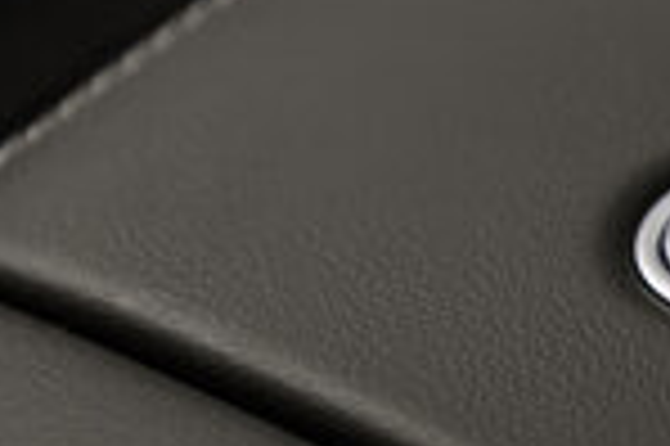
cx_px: 859
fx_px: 3495
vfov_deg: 7.3
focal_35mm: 188
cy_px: 282
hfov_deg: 10.7
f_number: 5
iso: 1000
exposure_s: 1/50
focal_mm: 70
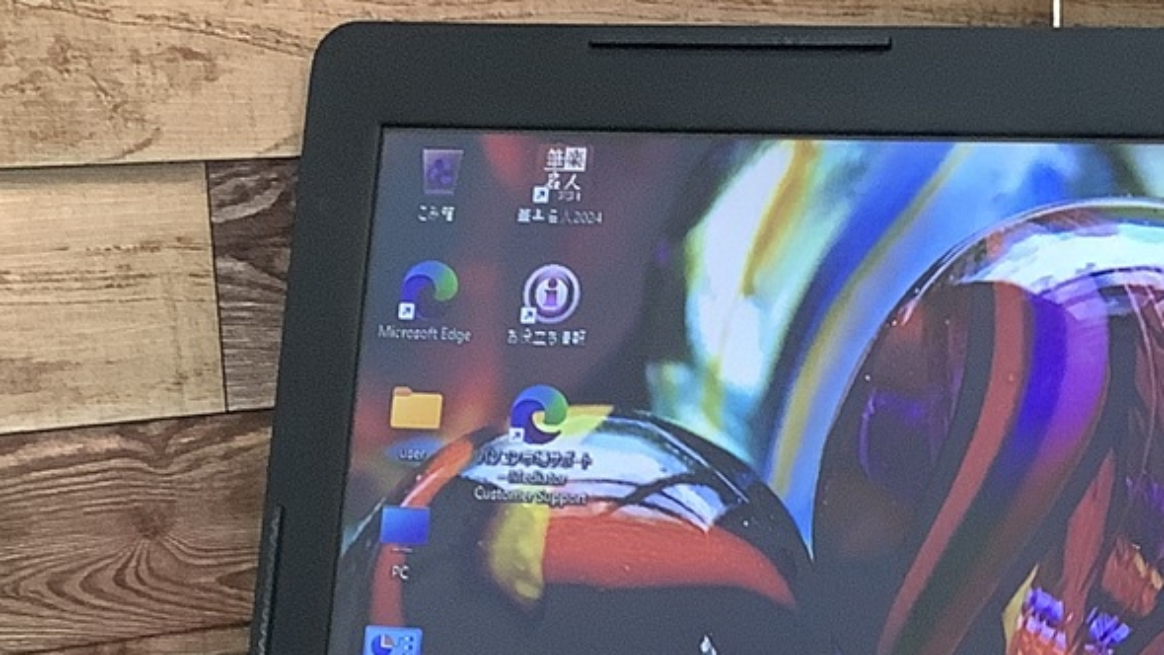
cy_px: 1211
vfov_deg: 10.9
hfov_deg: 20.5
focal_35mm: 103
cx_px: 925
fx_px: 3179
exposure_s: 1/60
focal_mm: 3.3
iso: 320
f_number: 2.4
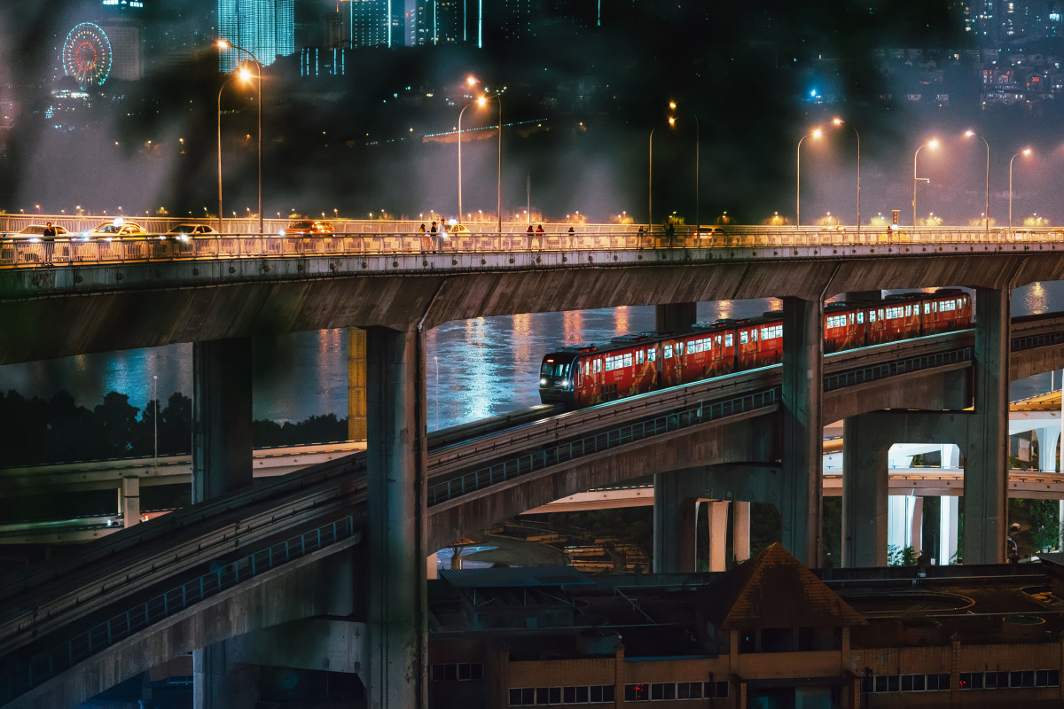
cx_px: 532
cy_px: 354
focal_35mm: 85
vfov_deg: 16.1
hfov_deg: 23.9
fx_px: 2512
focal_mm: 85
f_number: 1.6
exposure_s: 1/100
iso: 1000
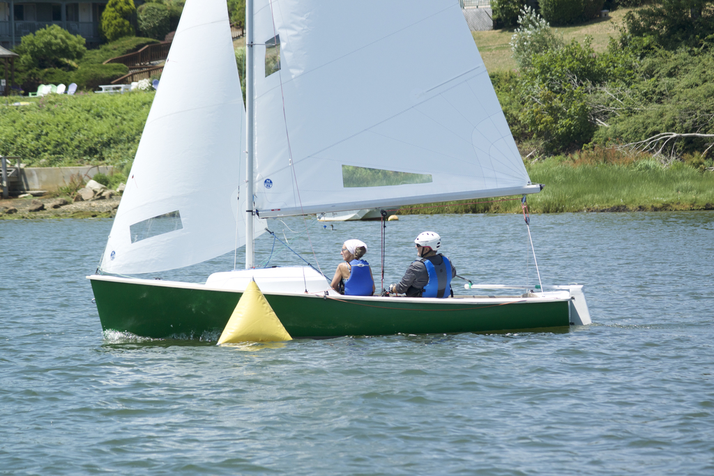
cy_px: 238
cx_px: 357
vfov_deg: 5.4
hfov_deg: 8.1
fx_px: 5018
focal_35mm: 253
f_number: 4.8
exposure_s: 1/640
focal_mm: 94
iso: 160
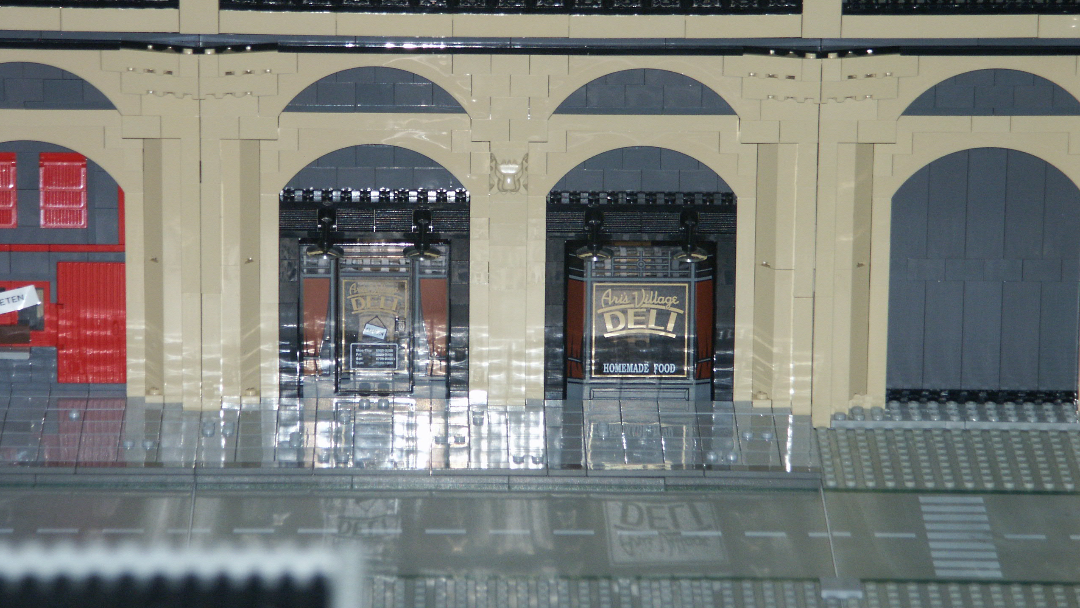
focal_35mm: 219
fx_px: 6272
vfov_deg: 5.5
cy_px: 221
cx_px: 539
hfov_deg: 9.8
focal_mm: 50.69
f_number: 3.5
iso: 200
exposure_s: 1/180
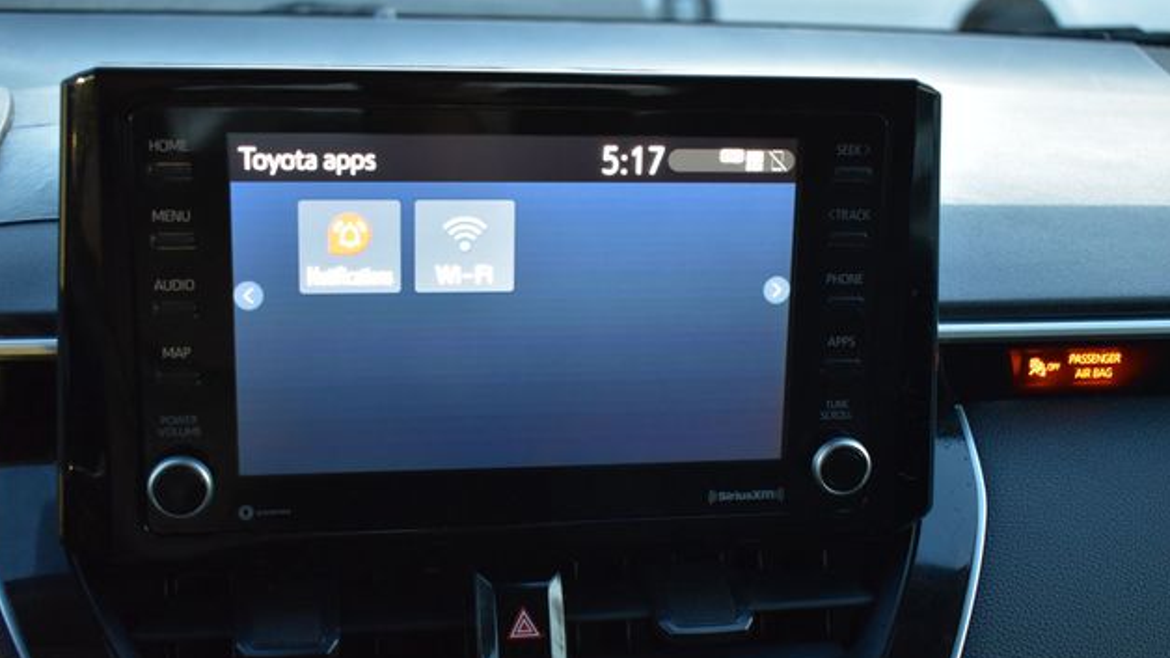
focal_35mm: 48
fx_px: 1489
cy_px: 365
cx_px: 581
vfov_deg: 24.9
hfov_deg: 42.9
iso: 1600
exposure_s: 1/15
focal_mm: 30
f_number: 4.2
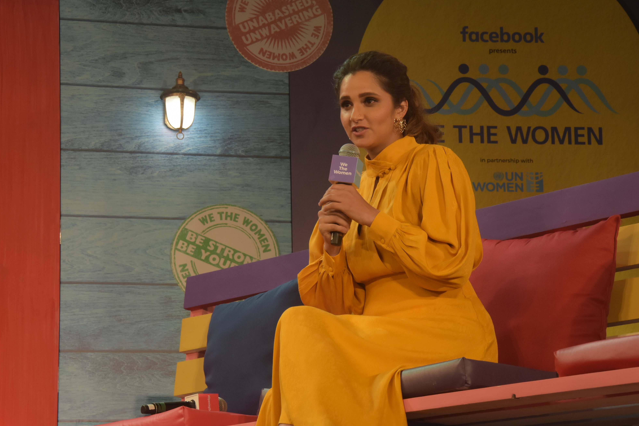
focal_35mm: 106
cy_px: 222
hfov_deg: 19.3
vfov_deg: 12.9
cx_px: 326
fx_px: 1882
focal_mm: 62
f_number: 10
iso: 1000
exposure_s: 1/100
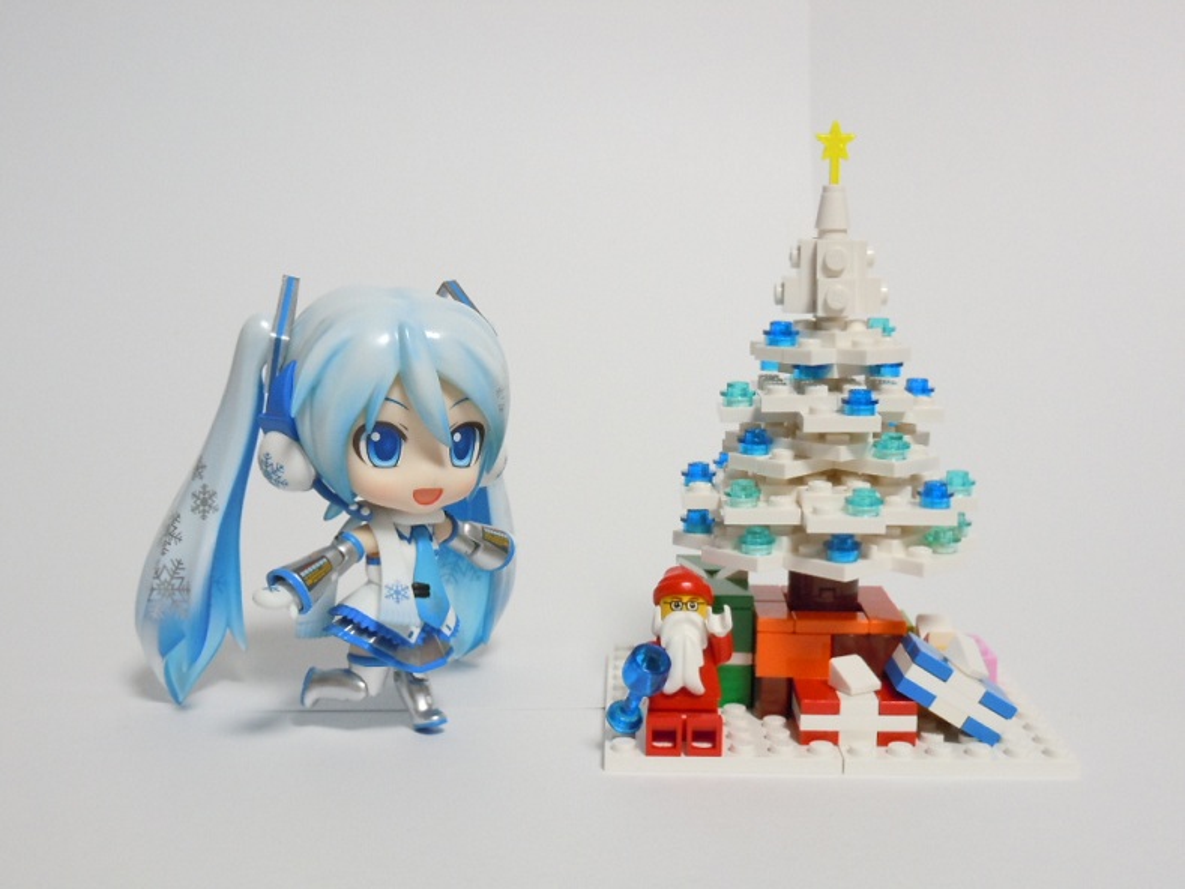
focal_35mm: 45
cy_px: 444
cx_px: 592
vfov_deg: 32.2
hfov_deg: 42.1
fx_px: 1541
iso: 400
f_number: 4.6
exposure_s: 1/8
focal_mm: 8.1
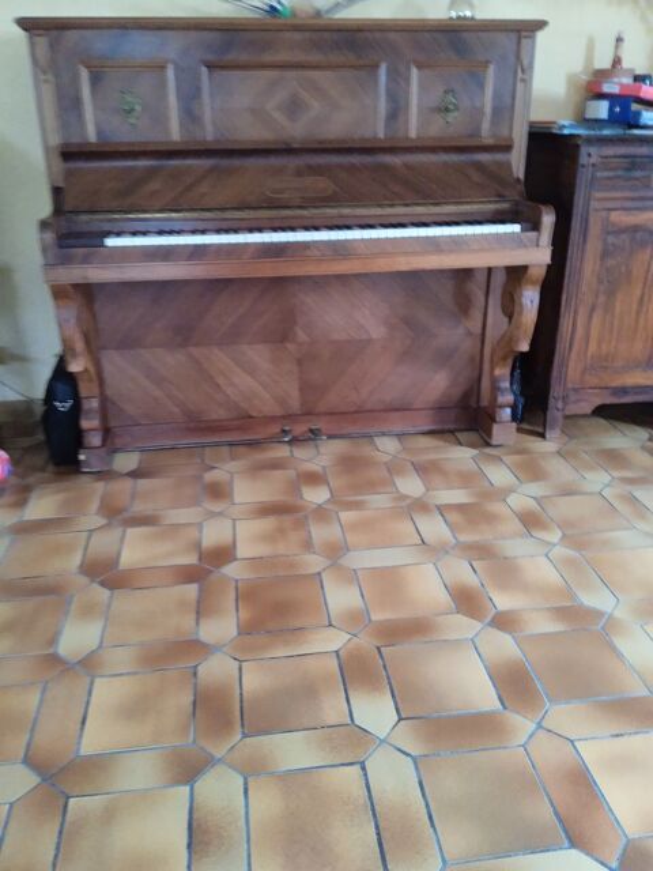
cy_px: 436
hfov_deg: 49.7
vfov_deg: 63.4
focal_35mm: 28
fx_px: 704
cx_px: 326
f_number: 2.2
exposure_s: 1/14.3
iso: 1599
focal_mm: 3.43
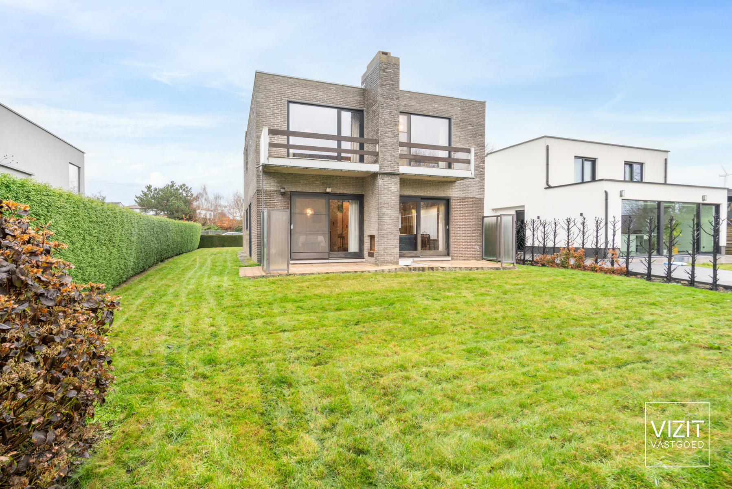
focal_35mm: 18
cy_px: 244
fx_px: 366
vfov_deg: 67.4
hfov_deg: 90.0
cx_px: 366
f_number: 11
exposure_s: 1/13
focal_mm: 18
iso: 250
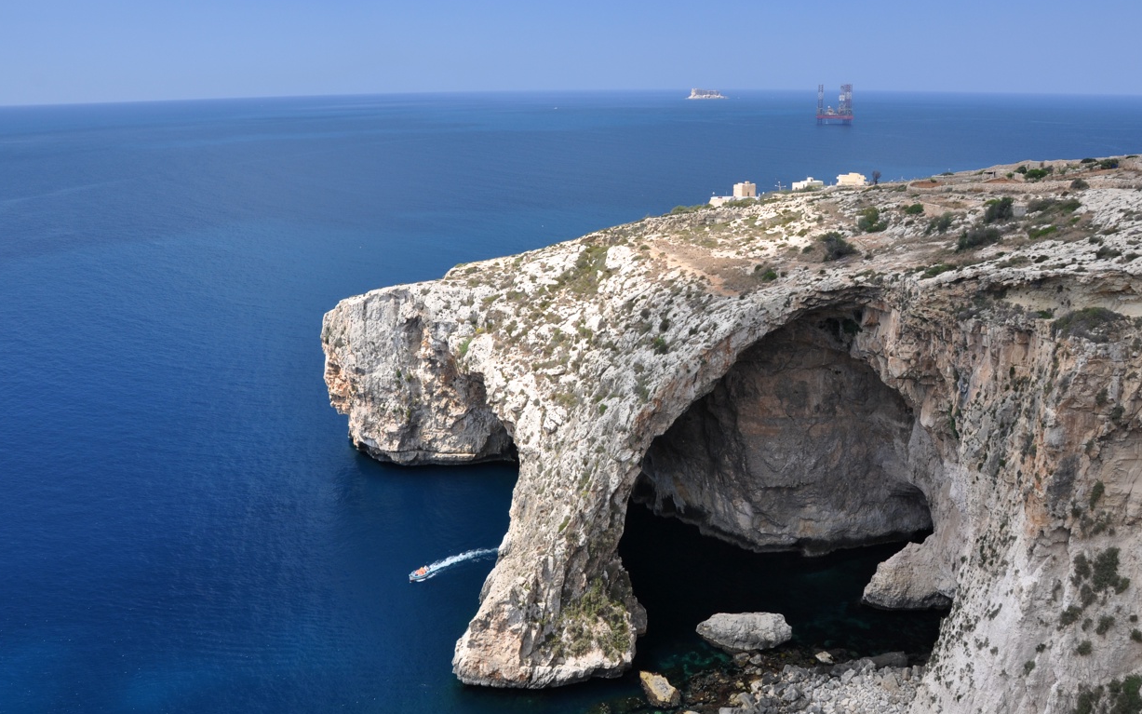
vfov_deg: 44.5
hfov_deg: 66.5
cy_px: 367
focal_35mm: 28
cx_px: 570
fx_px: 871
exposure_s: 1/60
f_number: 10
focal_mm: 18
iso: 200
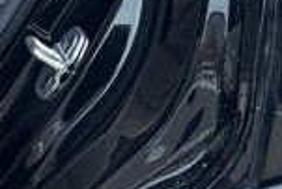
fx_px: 1654
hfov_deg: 9.1
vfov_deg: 6.3
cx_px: -284
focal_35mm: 211
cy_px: -238
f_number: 1.78
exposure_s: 1/121
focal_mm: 6.76
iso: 80
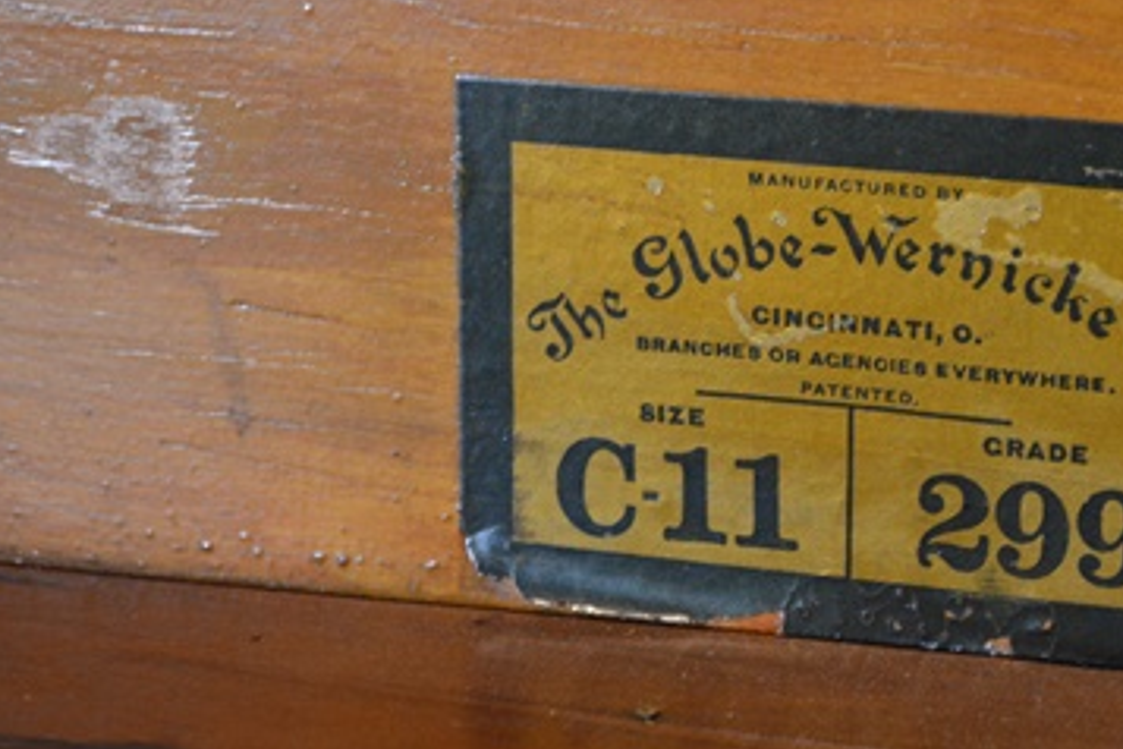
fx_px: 3774
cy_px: 173
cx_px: 830
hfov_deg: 16.8
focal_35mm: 121
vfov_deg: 11.3
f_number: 5.6
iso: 1400
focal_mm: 48
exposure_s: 1/30
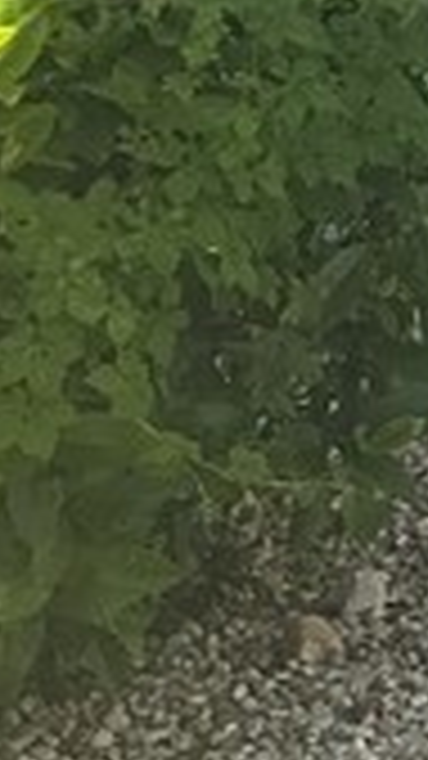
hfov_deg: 5.3
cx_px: 1928
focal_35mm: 192
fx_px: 3876
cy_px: -373
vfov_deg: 10.8
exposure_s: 1/674
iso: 25
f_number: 1.8
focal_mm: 3
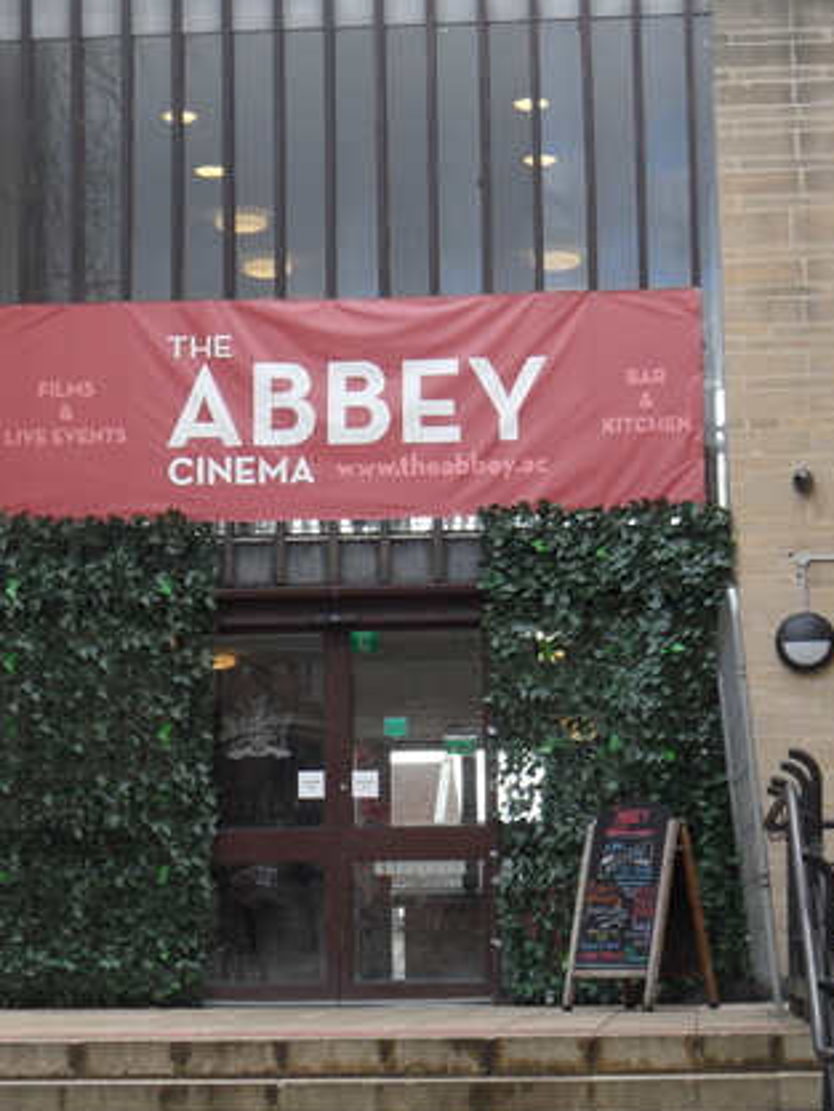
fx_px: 2954
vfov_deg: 21.3
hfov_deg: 16.0
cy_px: 567
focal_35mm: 92
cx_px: 298
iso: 80
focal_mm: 10.3
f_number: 4
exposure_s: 1/125
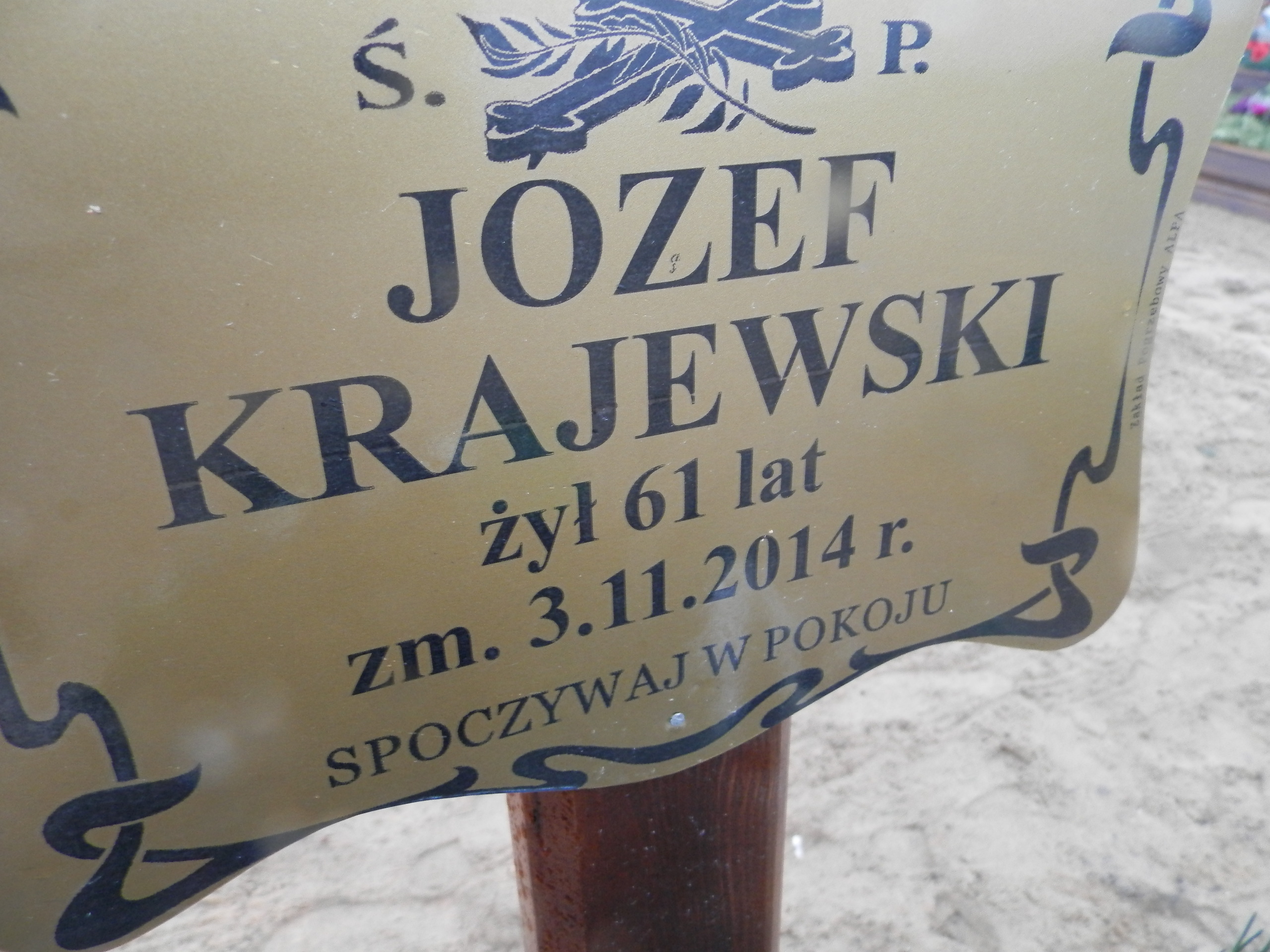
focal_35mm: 25
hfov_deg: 69.4
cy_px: 476
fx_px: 917
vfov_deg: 54.9
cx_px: 635
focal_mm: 4.5
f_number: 3.1
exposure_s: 1/30
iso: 200
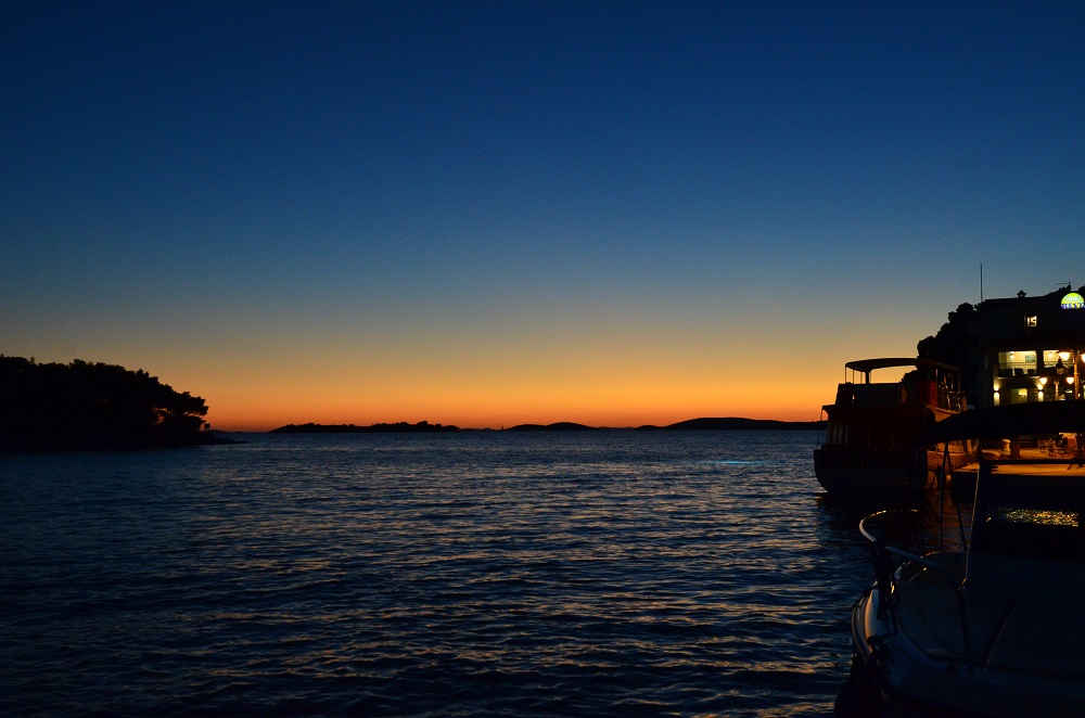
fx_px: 1083
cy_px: 359
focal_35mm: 36
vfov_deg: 36.7
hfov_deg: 53.2
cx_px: 542
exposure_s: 1/50
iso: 2000
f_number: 6.3
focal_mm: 24
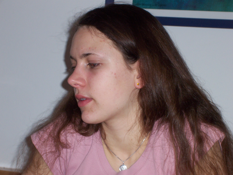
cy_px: 88
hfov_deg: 18.2
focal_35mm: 108
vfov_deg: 13.7
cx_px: 116
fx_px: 727
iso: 125
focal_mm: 18.6
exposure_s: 1/125
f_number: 4.8
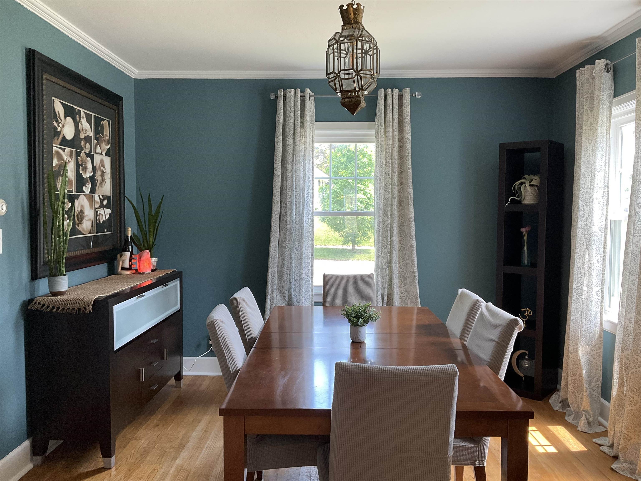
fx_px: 537
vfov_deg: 48.2
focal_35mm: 29
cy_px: 240
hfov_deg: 61.7
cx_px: 320
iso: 64
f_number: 1.8
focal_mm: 3
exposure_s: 1/79
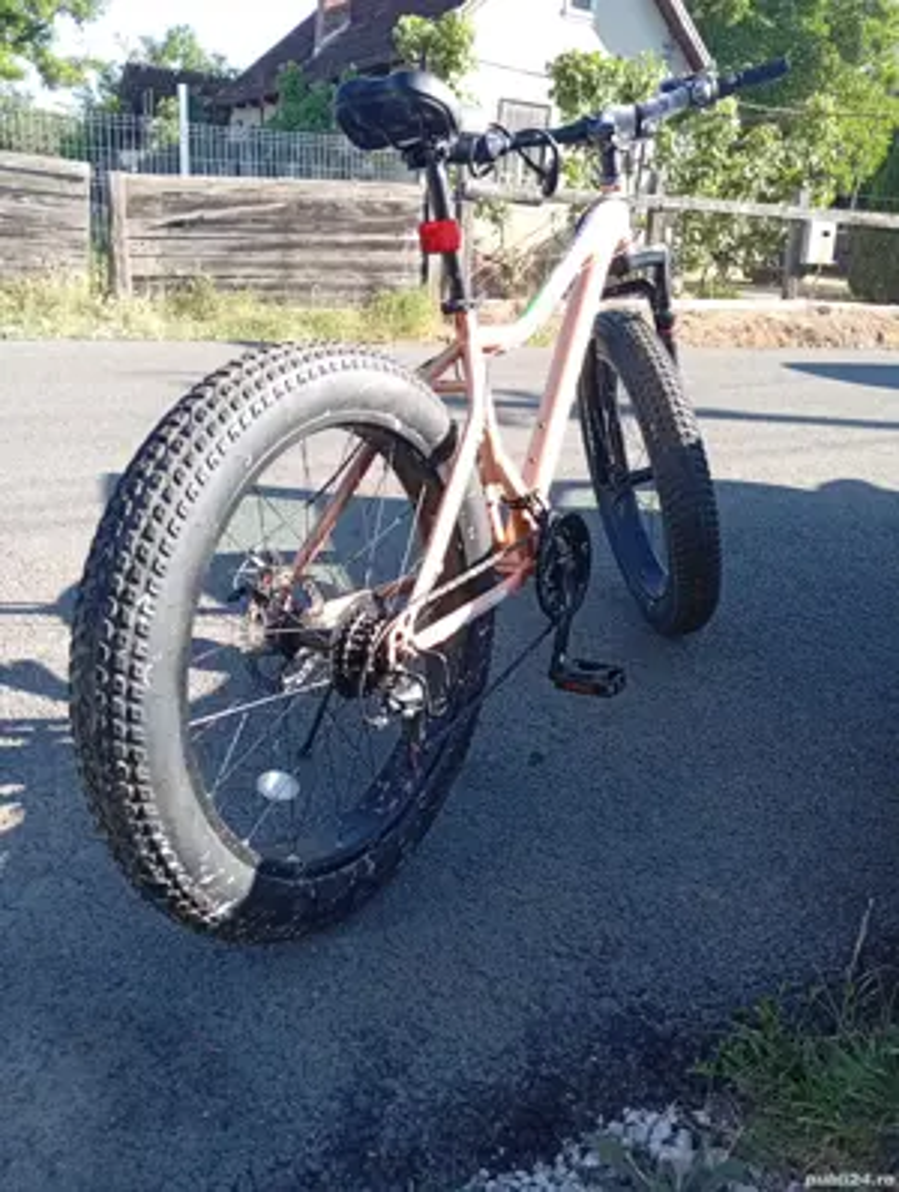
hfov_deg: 51.5
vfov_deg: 65.2
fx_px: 932
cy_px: 596
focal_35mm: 27
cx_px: 450
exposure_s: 1/123
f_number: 1.8
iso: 50
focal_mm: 3.98
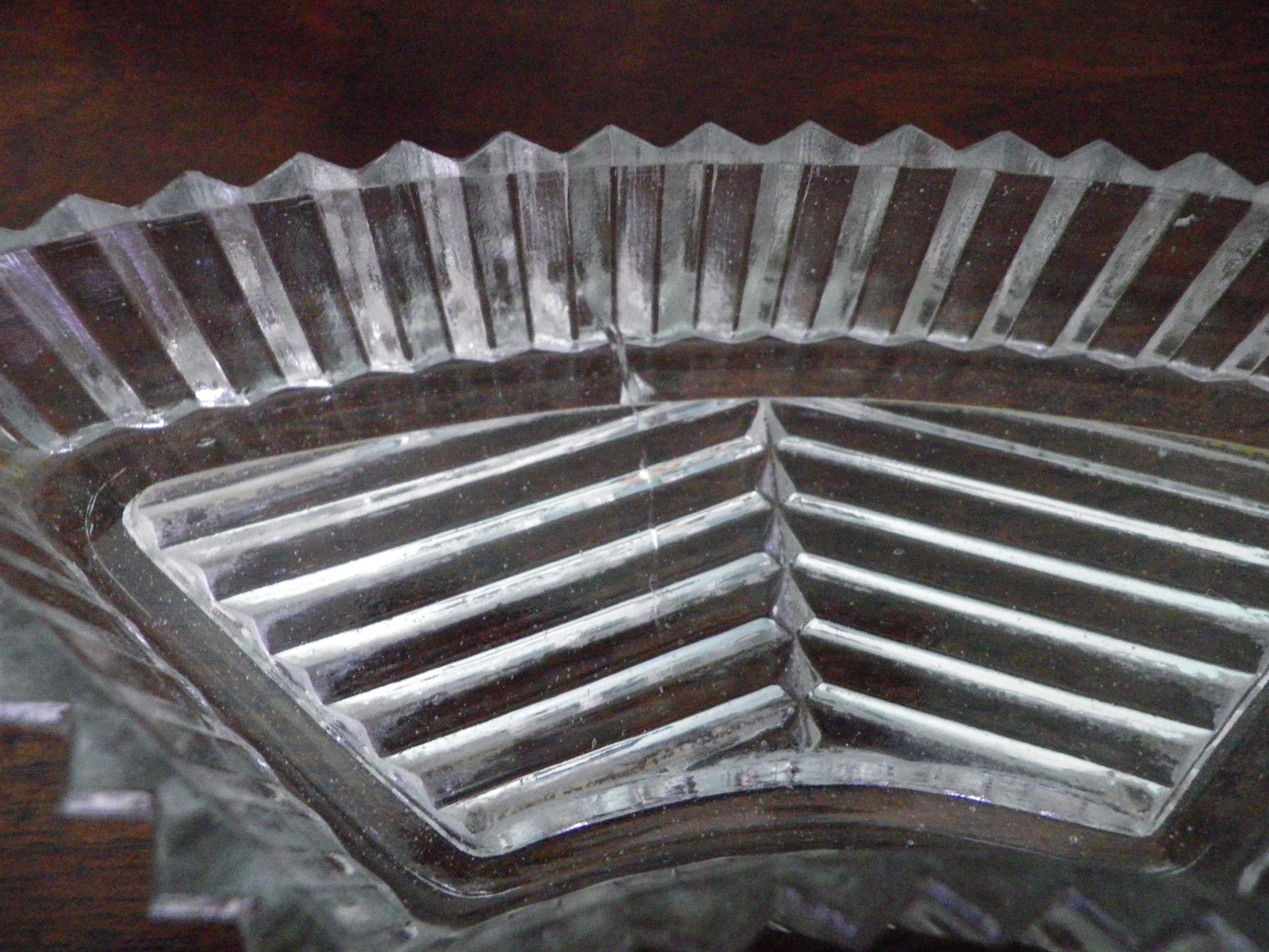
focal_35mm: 28
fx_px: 1026
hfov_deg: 63.4
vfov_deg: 49.7
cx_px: 634
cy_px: 476
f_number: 2.6
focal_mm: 4.9
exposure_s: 1/50
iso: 800
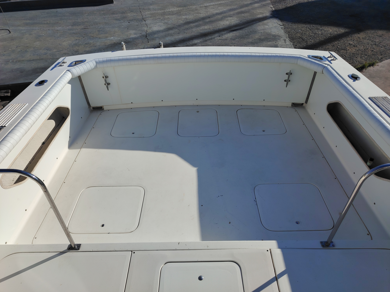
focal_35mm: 24
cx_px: 195
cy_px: 146
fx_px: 270
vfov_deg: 56.8
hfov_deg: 71.6
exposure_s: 1/1753
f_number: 1.75
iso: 101
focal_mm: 5.25
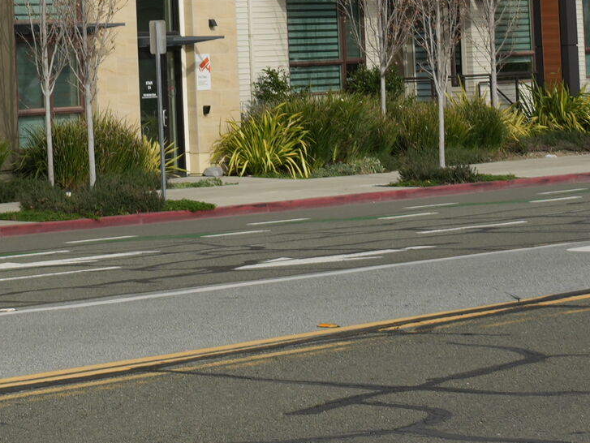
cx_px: -163
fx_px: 3018
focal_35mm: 177
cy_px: -252
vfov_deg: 8.2
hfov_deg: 10.9
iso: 100
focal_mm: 31
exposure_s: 1/500
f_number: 7.1
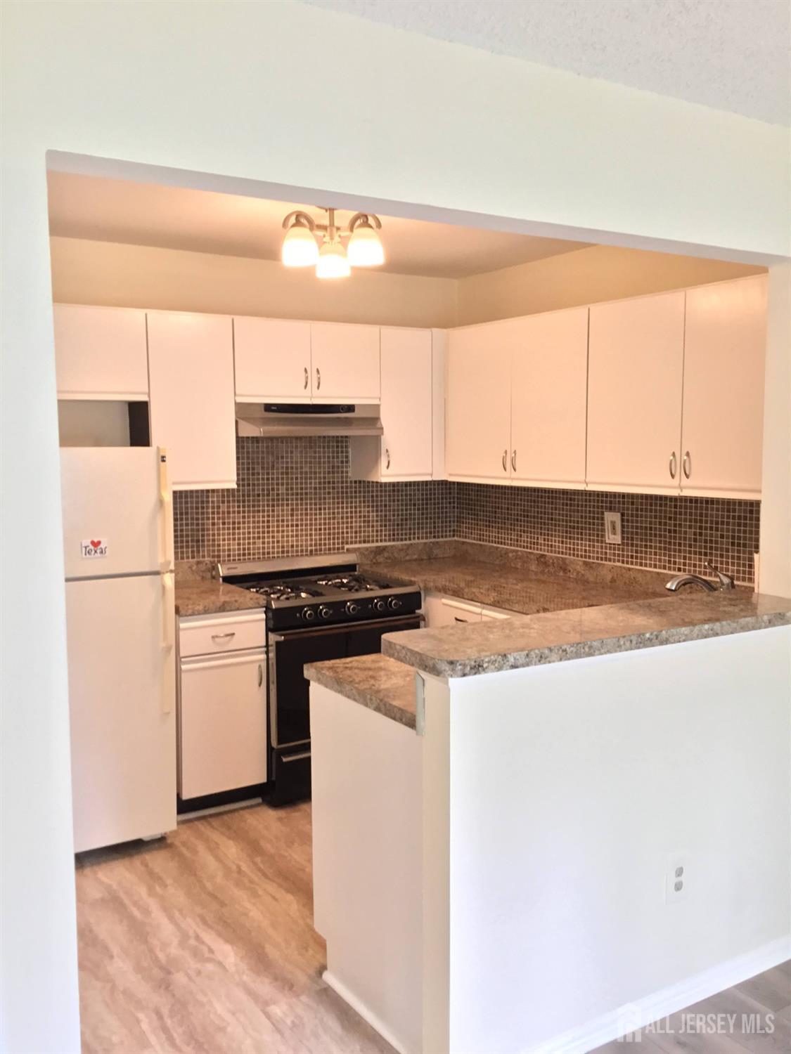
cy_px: 527
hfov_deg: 45.4
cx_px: 396
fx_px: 944
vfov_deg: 58.4
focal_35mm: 31
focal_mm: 3.3
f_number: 2.4
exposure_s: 1/30
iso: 100
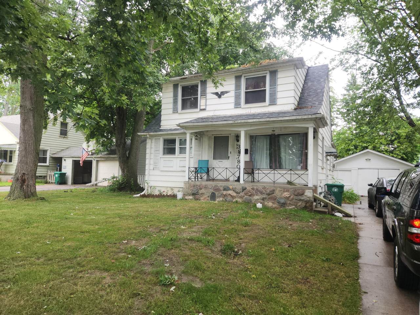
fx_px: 279
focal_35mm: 23
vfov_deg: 58.9
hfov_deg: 73.9
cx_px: 210
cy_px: 158
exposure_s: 1/60
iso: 32
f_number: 1.8
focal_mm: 5.4
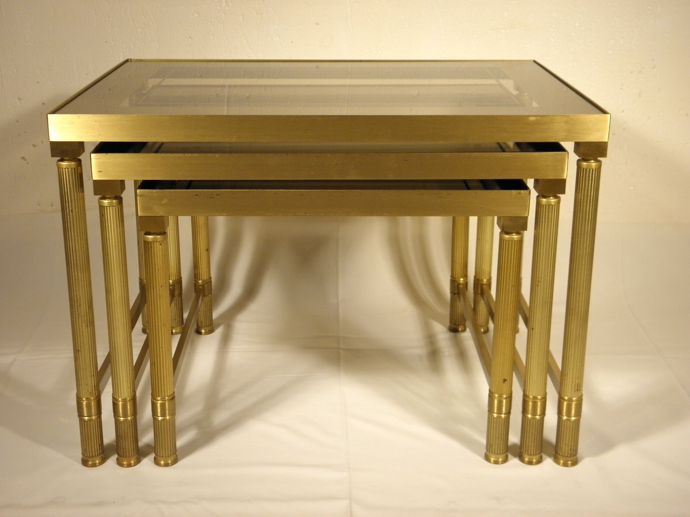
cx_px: 345
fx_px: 937
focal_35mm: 47
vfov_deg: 30.9
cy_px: 258
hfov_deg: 40.4
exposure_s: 1/40
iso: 200
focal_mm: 8.6
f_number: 3.9
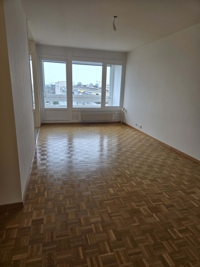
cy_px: 134
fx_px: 177
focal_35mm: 23
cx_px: 100
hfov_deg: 58.9
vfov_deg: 73.9
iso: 50
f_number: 1.8
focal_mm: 5.4
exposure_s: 1/100
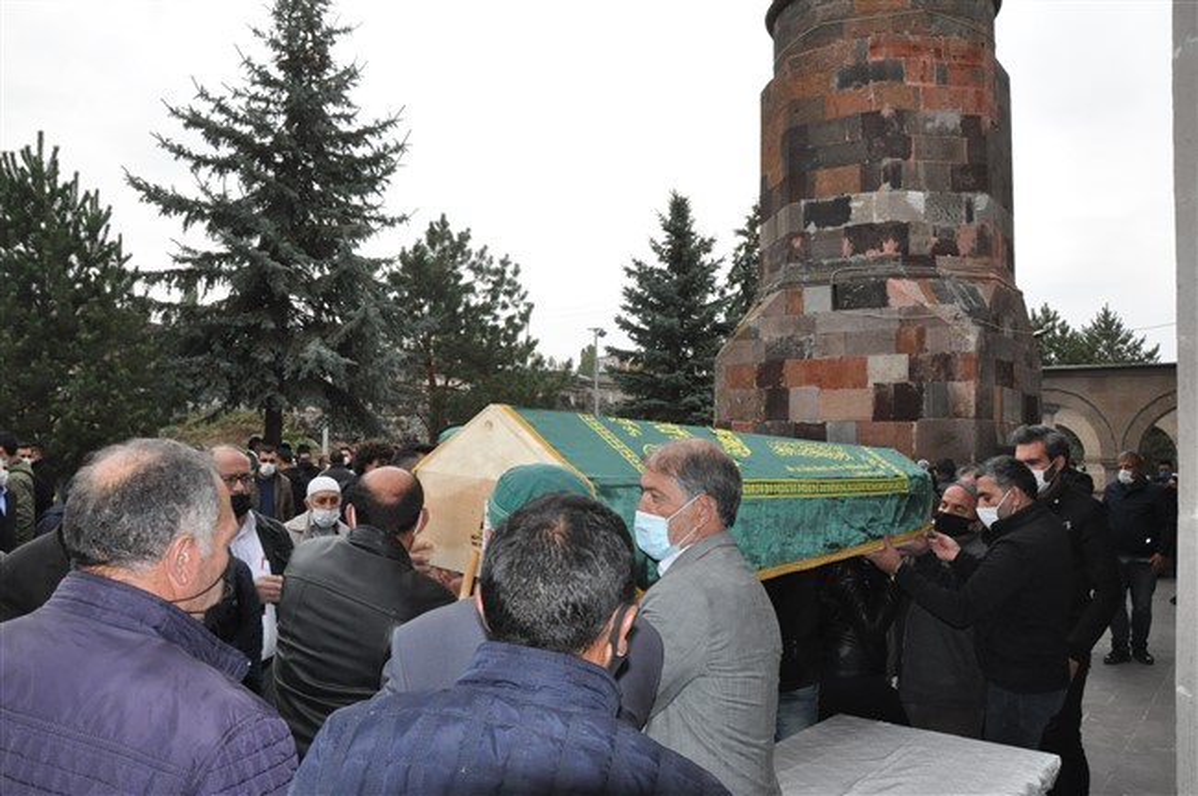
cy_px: 398
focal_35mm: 27
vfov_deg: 47.8
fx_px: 898
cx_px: 599
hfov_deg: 67.4
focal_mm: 18
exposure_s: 1/200
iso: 1600
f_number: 13
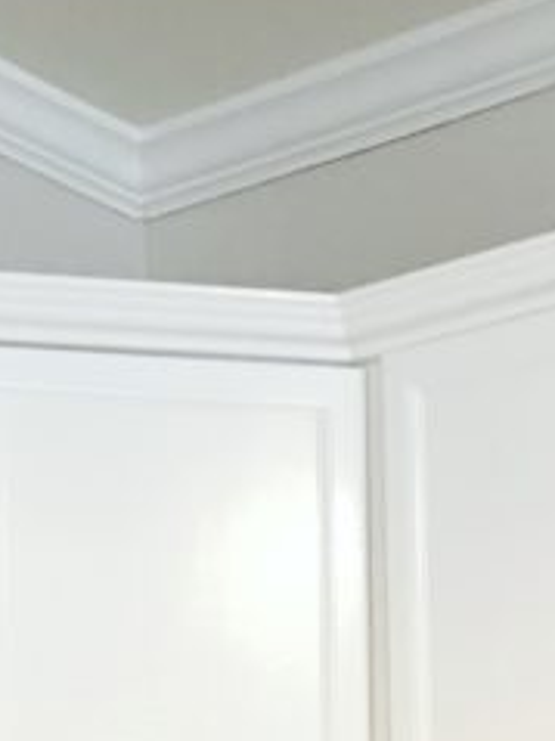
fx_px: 2568
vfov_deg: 13.8
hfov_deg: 12.1
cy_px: 1494
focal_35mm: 120
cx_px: 664
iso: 100
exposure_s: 1/11
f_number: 1.8
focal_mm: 3.99
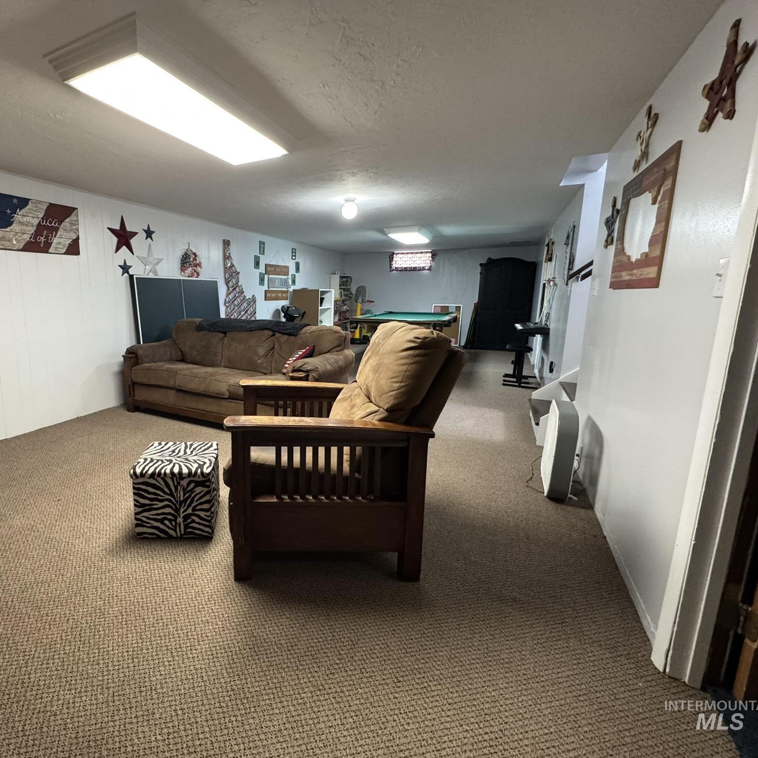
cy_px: 368
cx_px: 261
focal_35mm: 17
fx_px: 421
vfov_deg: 83.9
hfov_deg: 81.5
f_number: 2.2
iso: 500
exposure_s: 1/60
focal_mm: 2.22
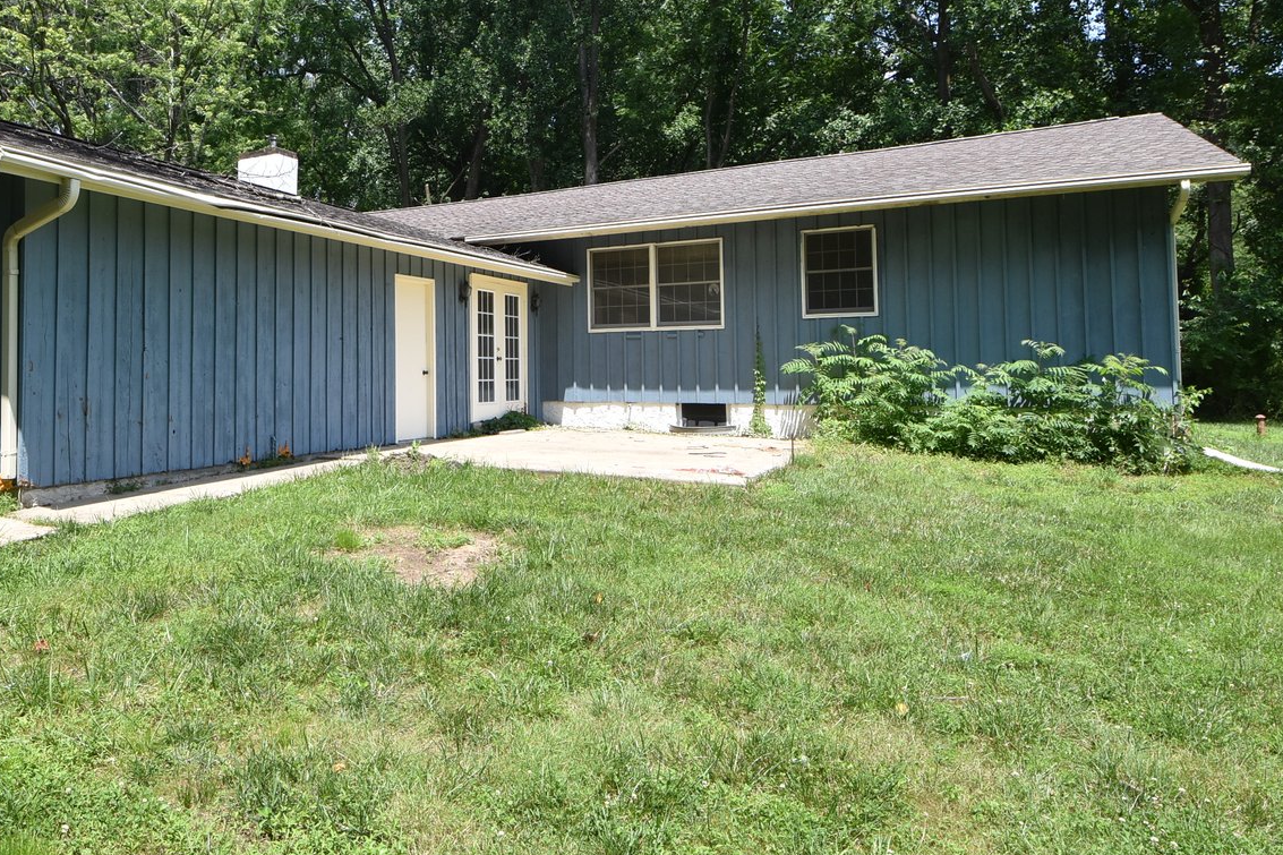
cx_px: 459
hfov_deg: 70.5
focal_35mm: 25
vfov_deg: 51.3
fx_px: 882
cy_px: 332
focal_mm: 11
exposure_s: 1/500
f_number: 8
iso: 450
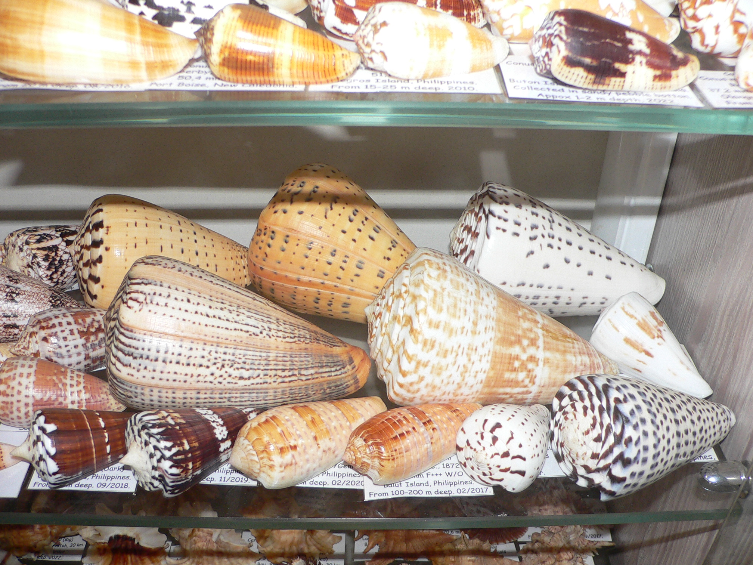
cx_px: 376
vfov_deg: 40.7
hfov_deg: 52.6
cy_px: 282
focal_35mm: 35
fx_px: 761
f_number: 2.8
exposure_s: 1/60
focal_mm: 4.6
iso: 100
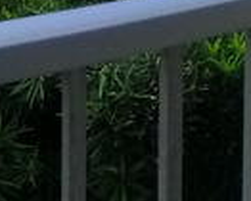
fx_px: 929
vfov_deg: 10.5
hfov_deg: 15.4
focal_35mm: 125
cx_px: 113
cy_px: -292
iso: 400
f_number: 4.5
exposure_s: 1/800
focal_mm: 5.1
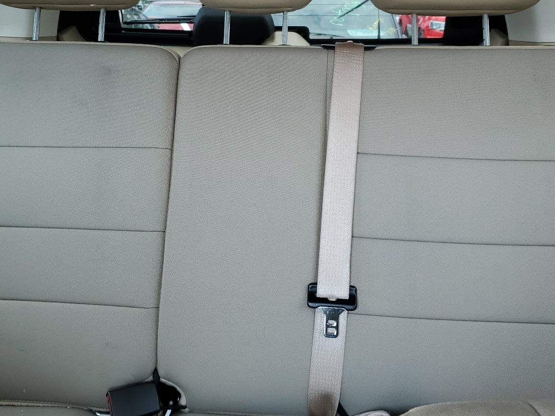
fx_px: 641
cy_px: 97
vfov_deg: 35.1
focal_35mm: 40
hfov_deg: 46.8
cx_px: 272
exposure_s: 1/123
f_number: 1.5
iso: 50
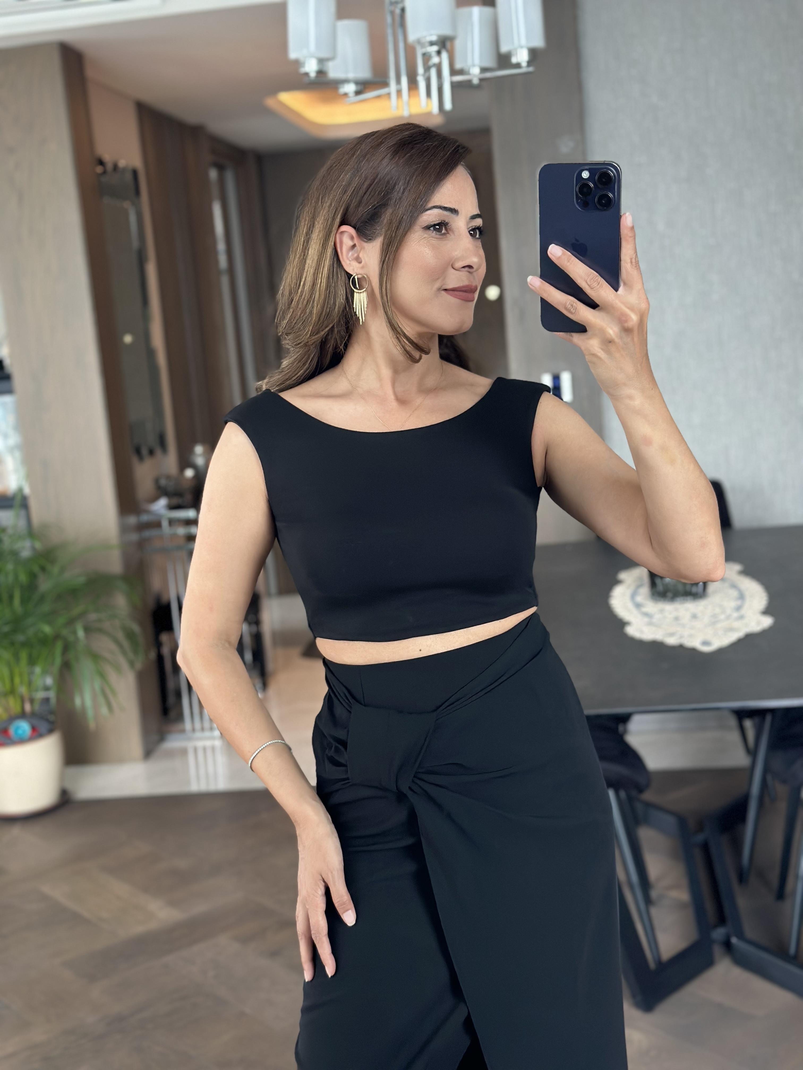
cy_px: 535
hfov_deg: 30.3
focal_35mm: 48
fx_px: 1485
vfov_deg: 39.7
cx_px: 402
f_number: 1.78
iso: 250
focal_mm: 6.86
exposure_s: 1/60
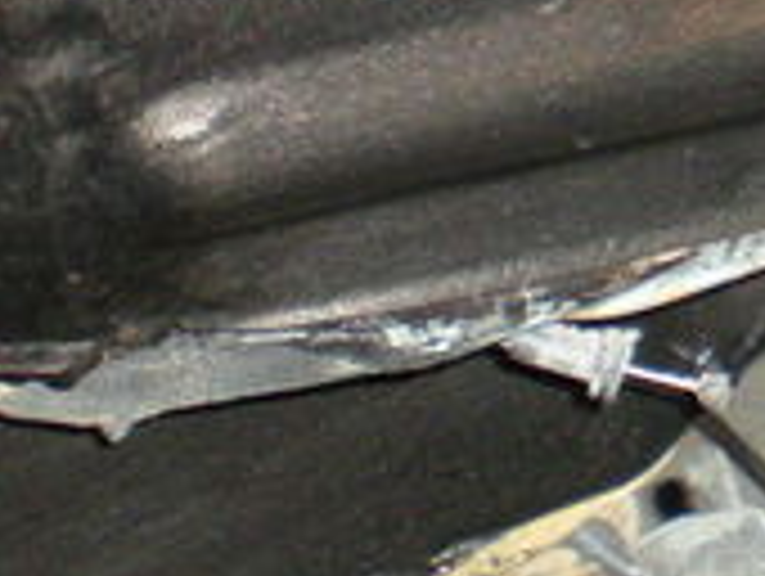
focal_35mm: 143
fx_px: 3165
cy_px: -248
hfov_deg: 12.4
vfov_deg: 10.1
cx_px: 1436
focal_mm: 6.3
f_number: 3.1
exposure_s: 1/60
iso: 386
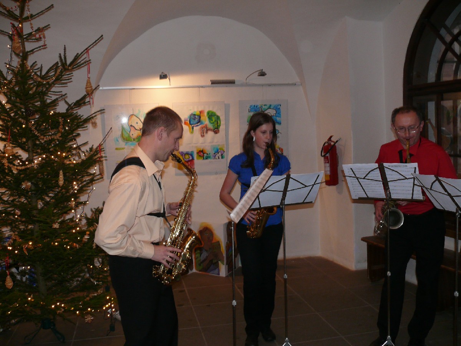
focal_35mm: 35
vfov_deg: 40.7
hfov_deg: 52.6
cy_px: 173
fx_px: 466
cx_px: 230
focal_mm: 7.4
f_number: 2.8
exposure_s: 1/30
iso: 200
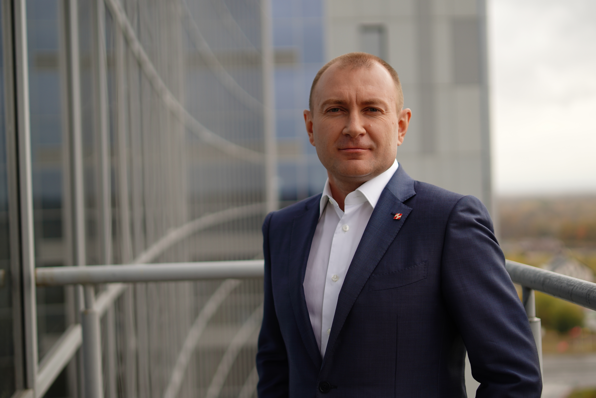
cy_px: 199
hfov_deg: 38.2
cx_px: 298
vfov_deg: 26.0
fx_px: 861
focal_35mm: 52
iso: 64
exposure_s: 1/1000
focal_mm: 35
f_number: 1.4
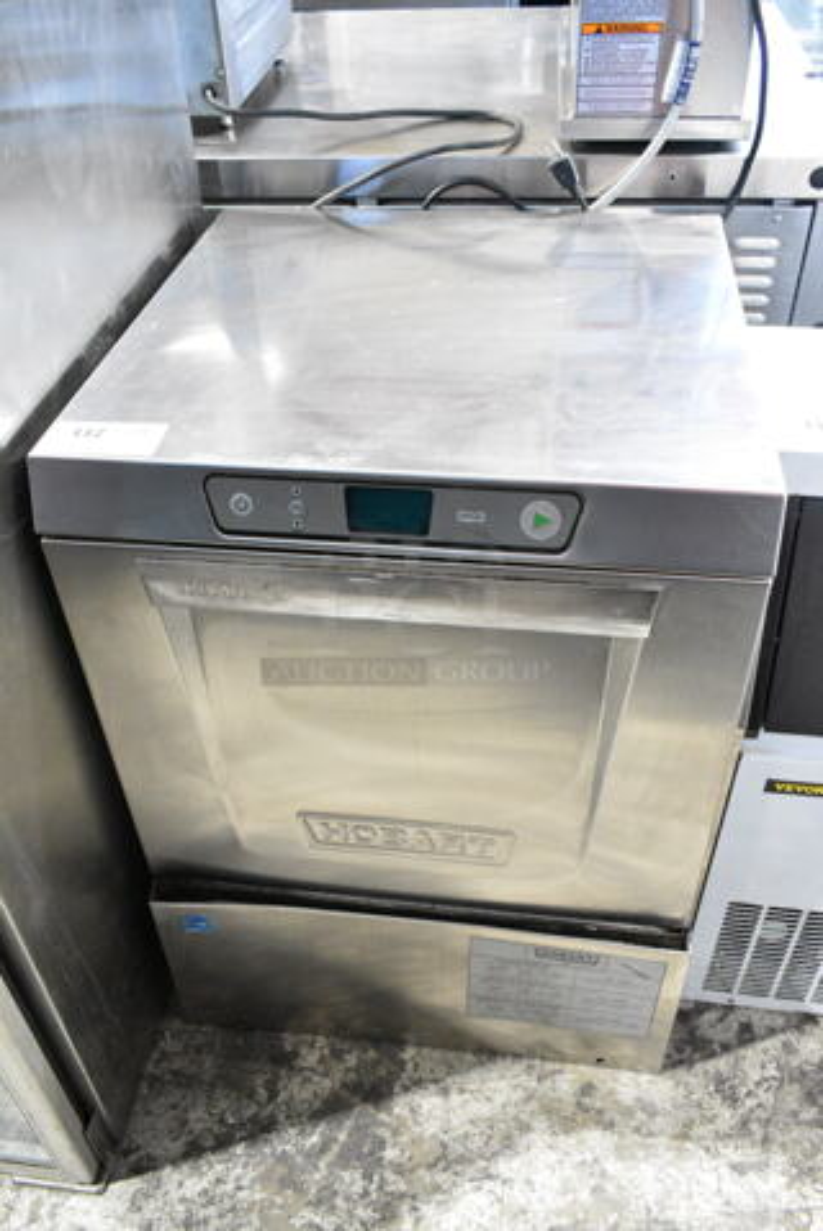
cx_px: 412
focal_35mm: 30
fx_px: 1027
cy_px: 616
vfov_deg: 61.9
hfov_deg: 43.7
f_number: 5
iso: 6400
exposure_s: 1/100
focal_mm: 20
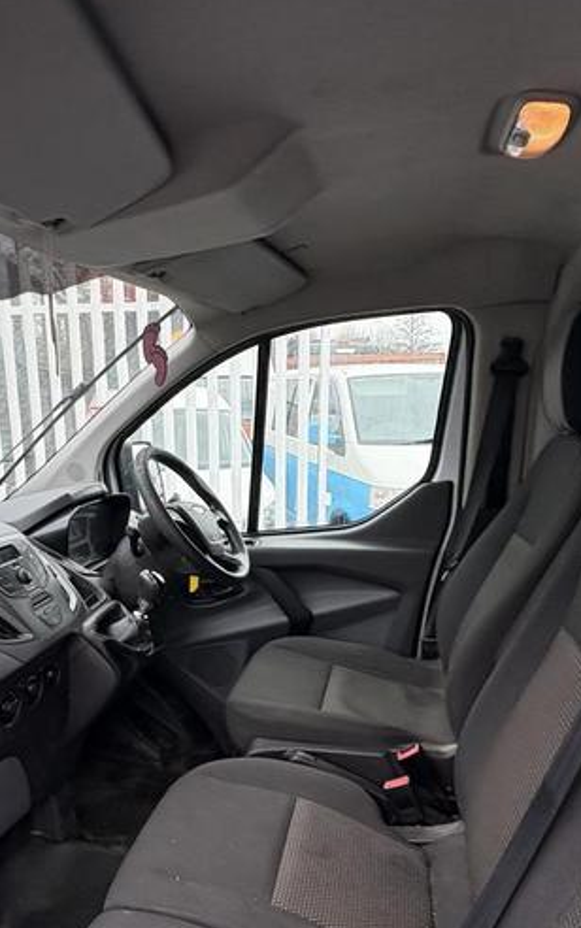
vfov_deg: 67.3
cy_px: 581
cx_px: 196
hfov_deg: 45.4
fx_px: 683
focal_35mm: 27
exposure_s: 1/127
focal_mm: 2.22
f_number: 2.2
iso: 64
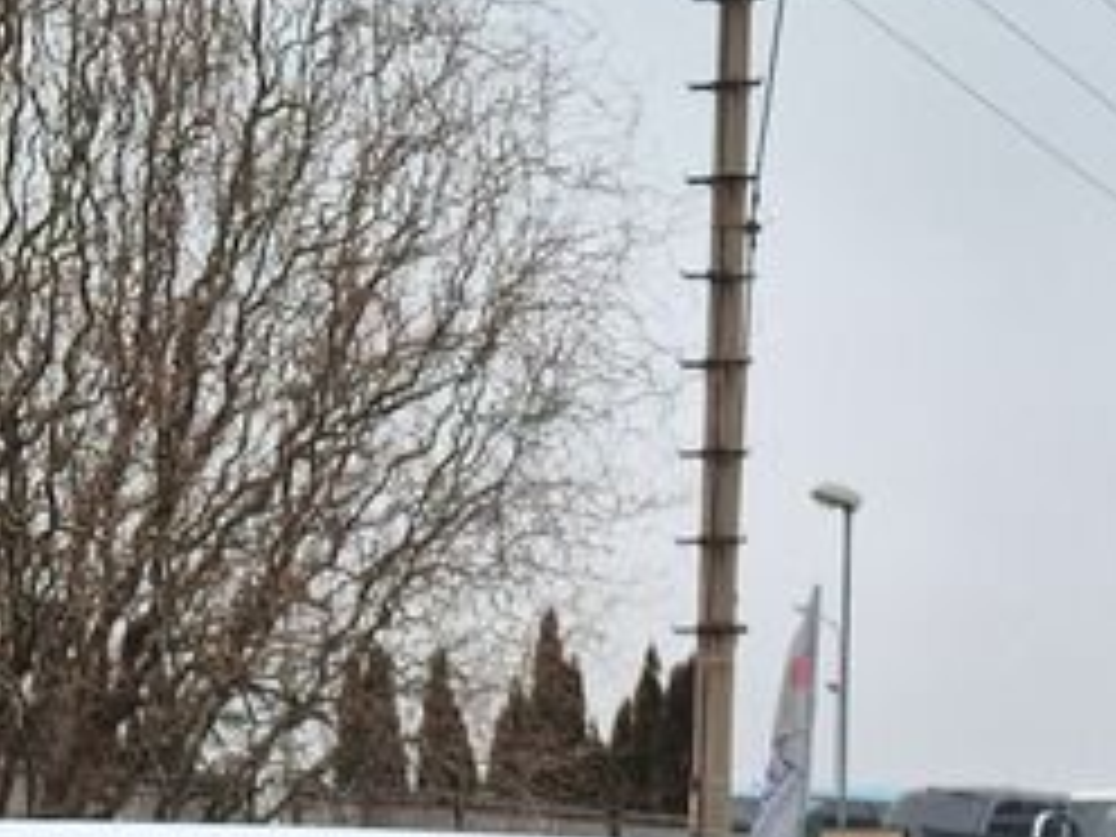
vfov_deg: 13.6
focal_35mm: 95
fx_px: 3063
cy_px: 1593
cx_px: 711
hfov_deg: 20.6
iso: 25
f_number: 1.8
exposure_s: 1/337
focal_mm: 5.4
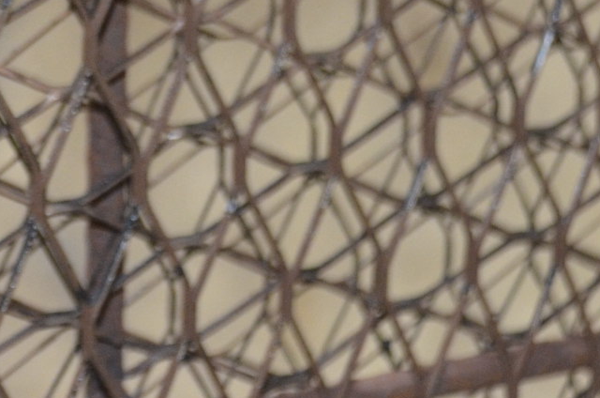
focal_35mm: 231
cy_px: -362
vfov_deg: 5.8
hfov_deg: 8.9
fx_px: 3842
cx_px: -19
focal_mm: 40
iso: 1000
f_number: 5
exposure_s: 1/60
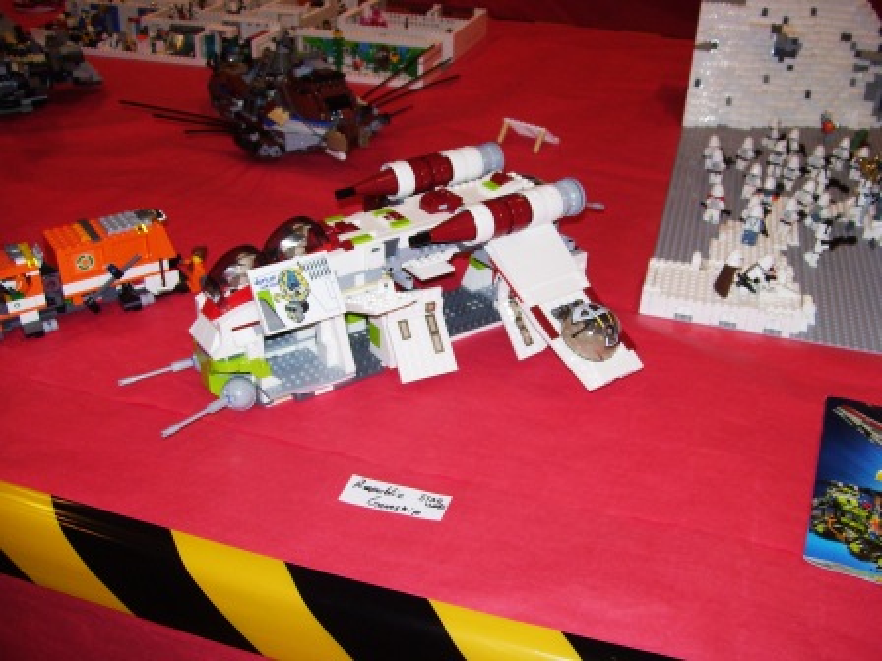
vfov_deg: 39.7
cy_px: 330
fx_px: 917
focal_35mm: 36
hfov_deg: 51.4
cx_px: 441
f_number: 2.7
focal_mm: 6
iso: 80
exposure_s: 1/60
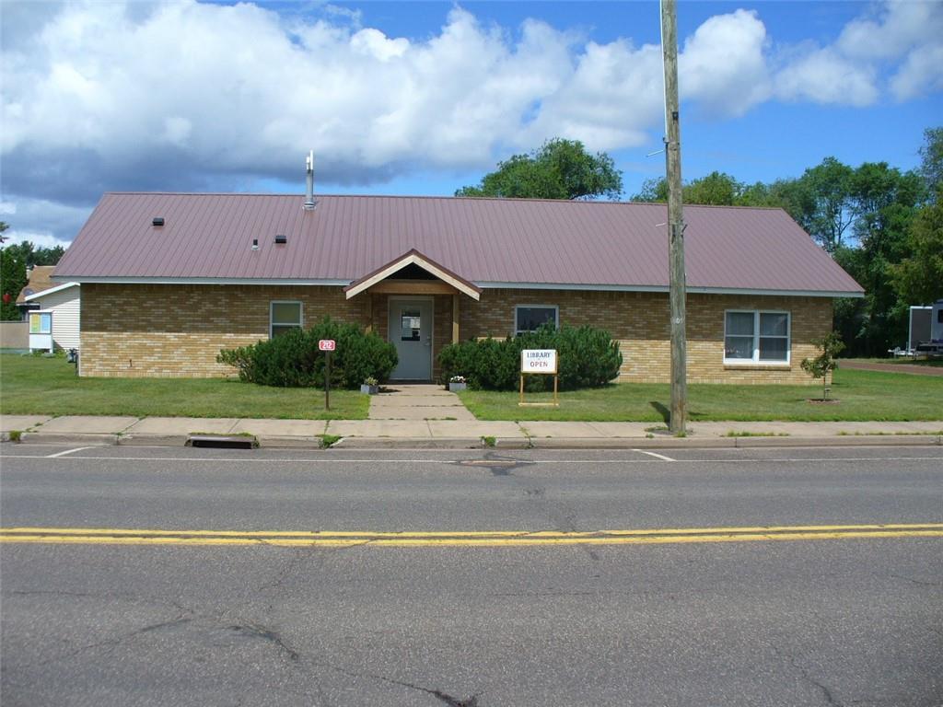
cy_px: 354
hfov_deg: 50.1
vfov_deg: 38.7
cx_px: 472
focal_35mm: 37
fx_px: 1008
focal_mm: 6.1
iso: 80
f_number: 5.6
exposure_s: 1/500
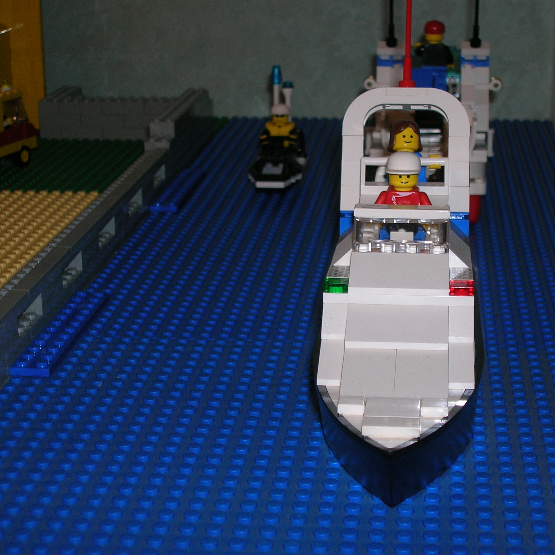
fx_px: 1252
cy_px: 276
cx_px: 334
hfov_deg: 25.0
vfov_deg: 25.0
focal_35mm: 69
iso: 50
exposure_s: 1/60.1
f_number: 3.5
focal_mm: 9.7
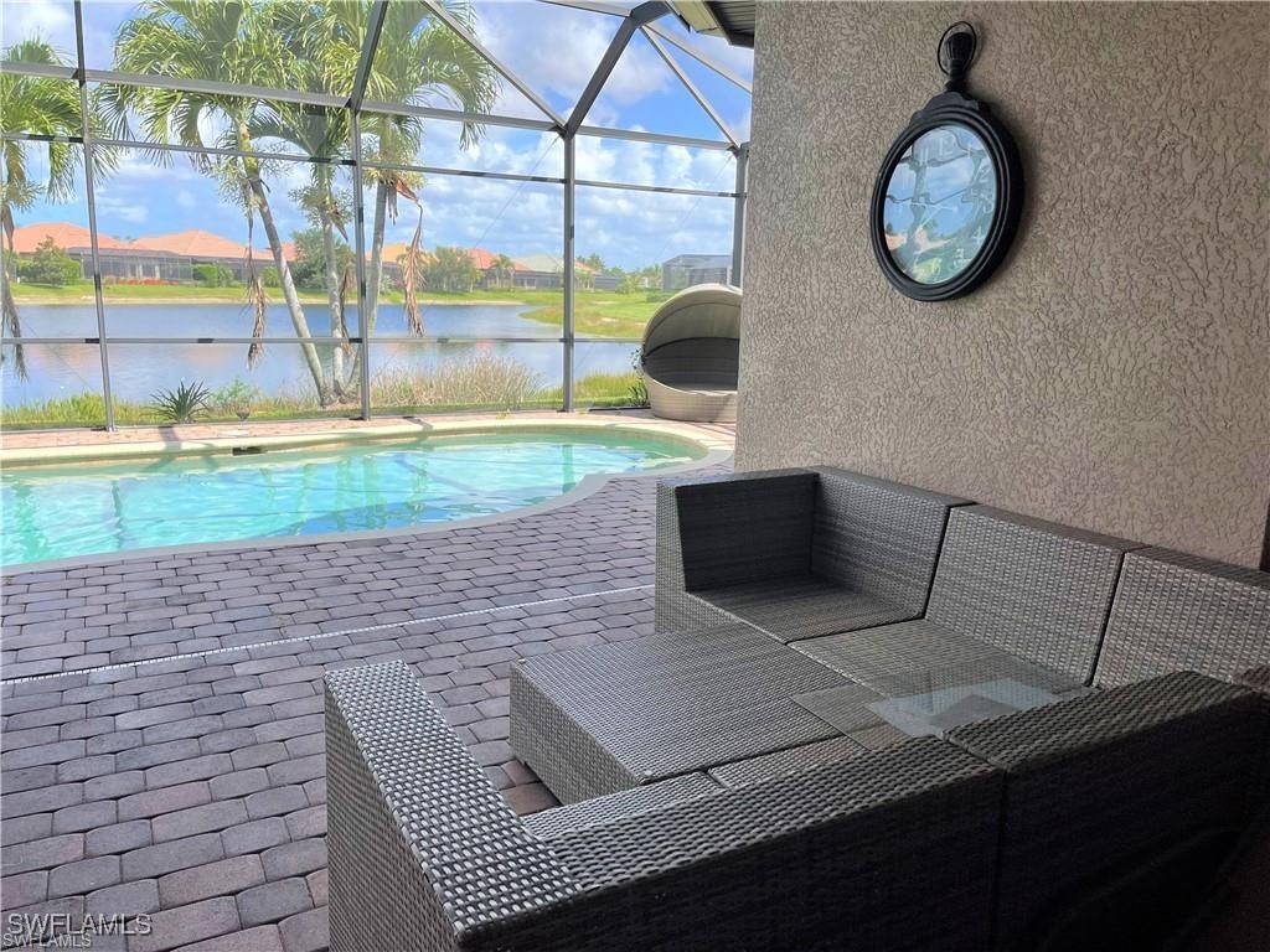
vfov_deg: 53.1
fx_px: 954
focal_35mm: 26
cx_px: 635
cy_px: 476
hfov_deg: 67.3
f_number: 1.6
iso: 32
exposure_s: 1/1200
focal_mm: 5.1
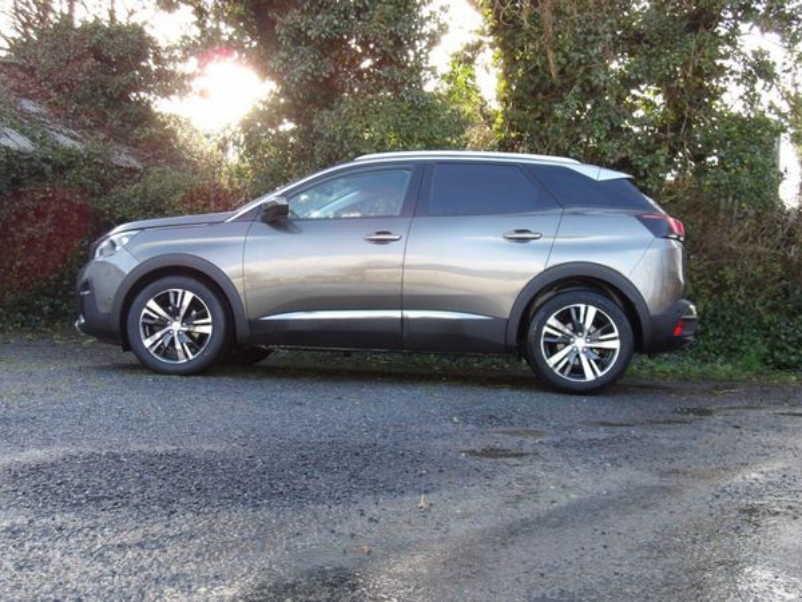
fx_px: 973
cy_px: 301
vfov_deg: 34.3
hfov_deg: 44.8
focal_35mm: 42
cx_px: 401
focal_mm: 7.6
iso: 100
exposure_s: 1/63
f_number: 3.7
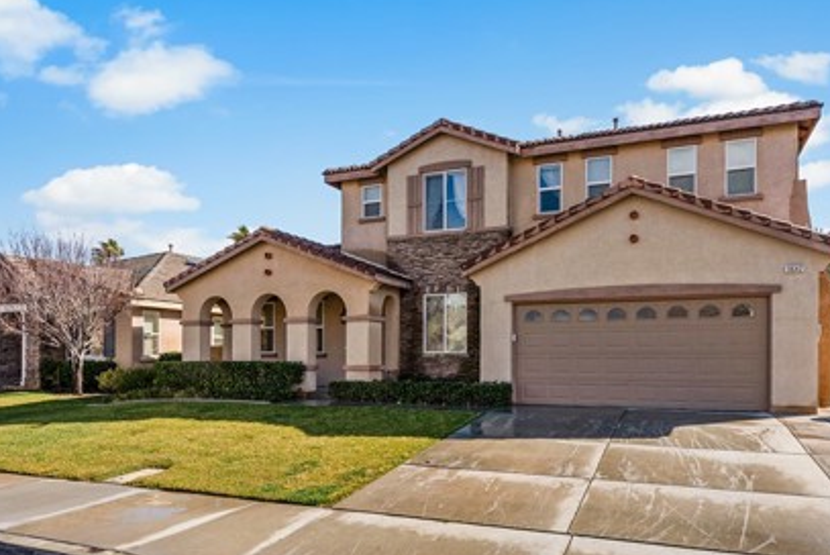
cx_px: 481
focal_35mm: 22
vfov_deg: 56.4
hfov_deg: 78.0
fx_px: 508
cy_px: 356
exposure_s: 1/1250
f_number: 7.1
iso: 320
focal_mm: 14
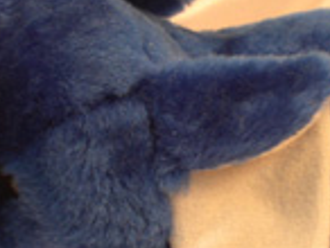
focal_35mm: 238
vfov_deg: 6.3
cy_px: 165
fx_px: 2273
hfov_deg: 8.3
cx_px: 217
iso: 100
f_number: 4.4
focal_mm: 18.4
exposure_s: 1/33.9
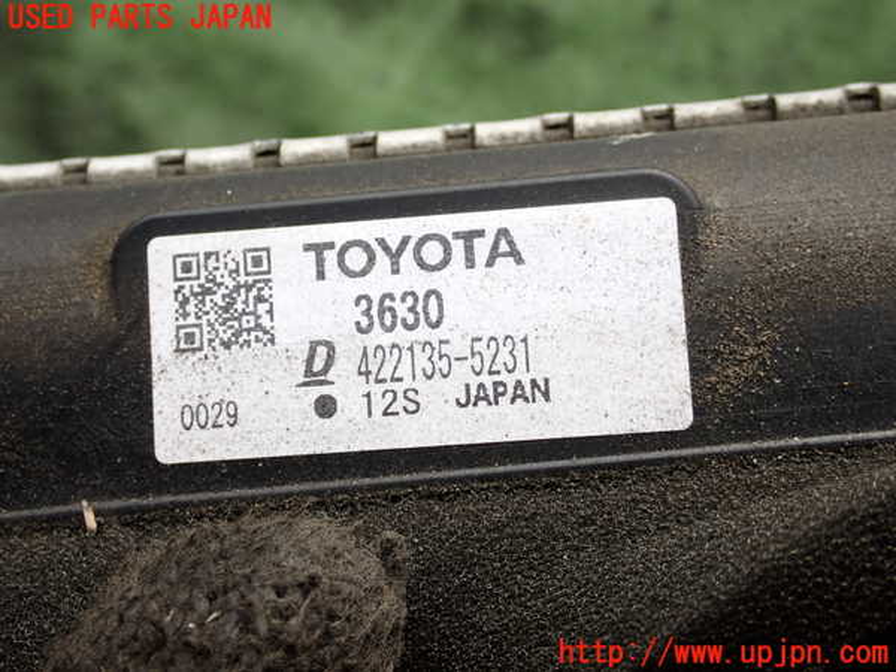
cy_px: 336
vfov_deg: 27.0
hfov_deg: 35.5
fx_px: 1398
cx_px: 448
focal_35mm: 54
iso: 100
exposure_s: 1/200
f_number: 4.5
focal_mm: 9.65
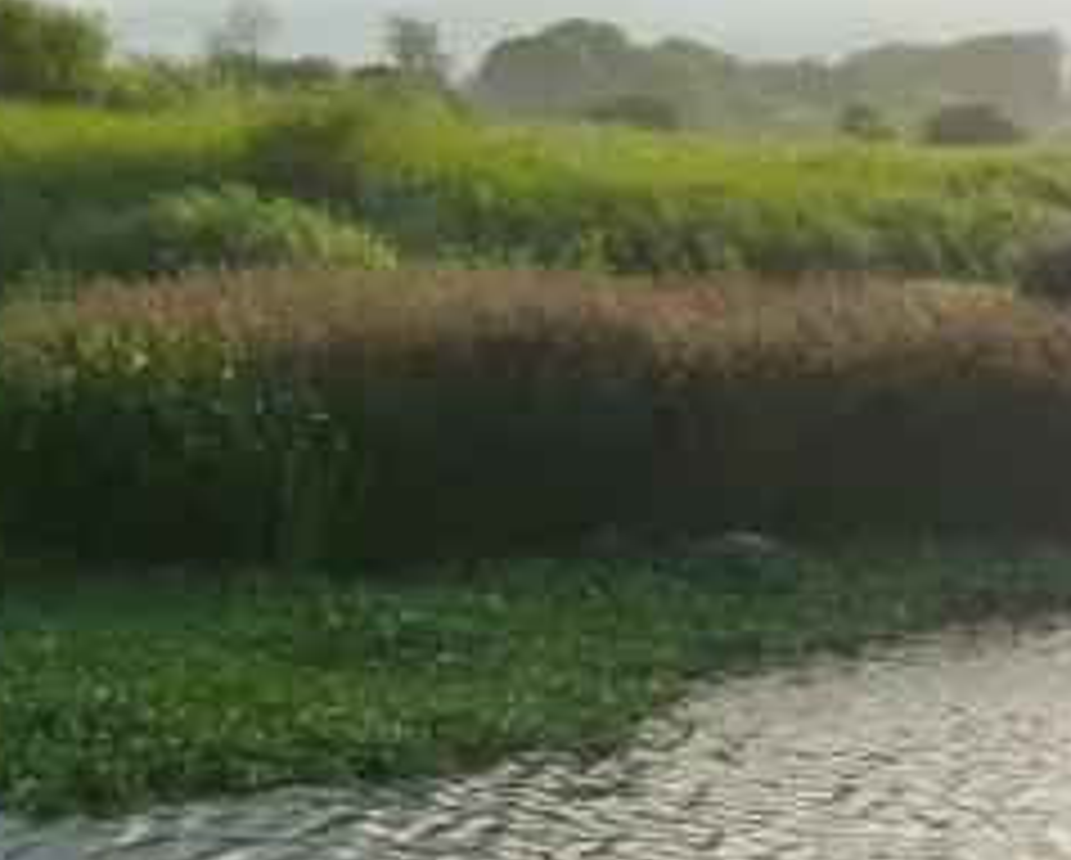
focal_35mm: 107
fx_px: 3396
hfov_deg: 17.7
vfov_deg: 14.4
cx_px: 148
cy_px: 342
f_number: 4.5
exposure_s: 1/200
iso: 125
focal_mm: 6
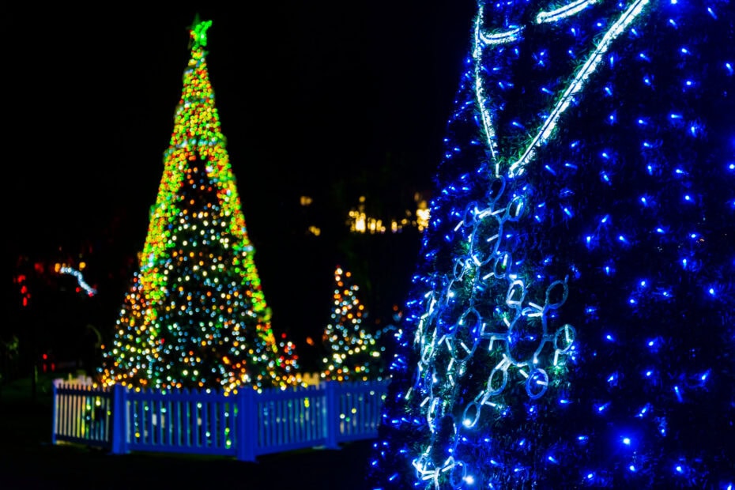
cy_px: 245
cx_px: 368
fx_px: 1266
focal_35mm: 62
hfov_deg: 32.4
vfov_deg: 21.9
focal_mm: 62
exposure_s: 1/13
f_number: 4.5
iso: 400
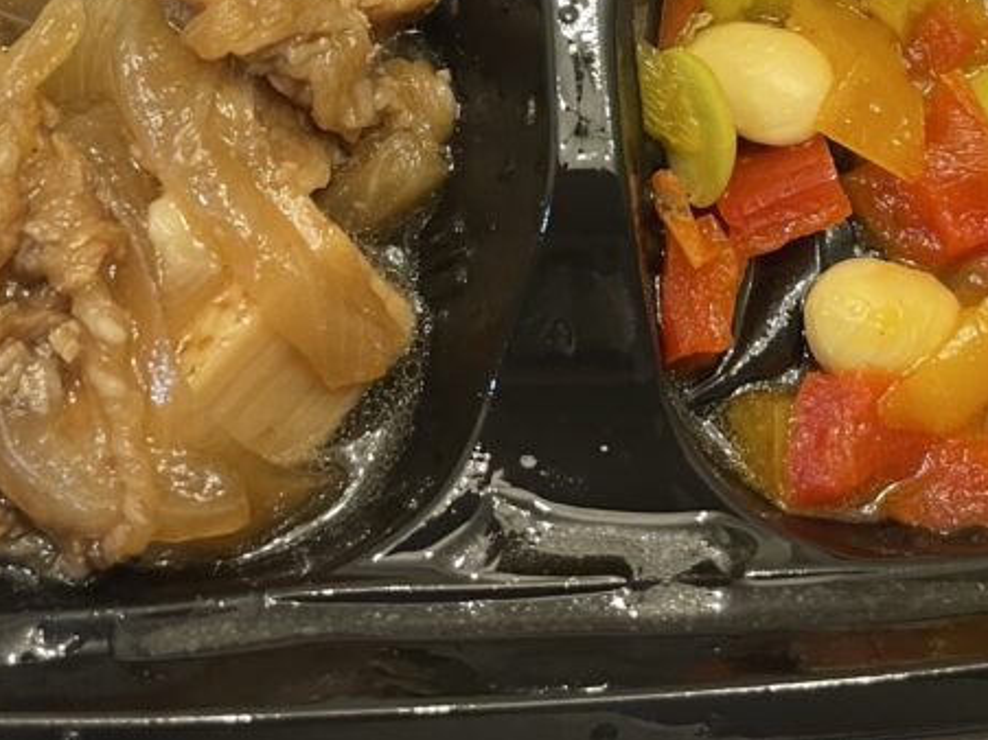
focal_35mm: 59
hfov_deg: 32.7
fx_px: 1684
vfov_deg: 23.2
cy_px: -85
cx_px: 537
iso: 250
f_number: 1.6
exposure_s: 1/60
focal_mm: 4.2
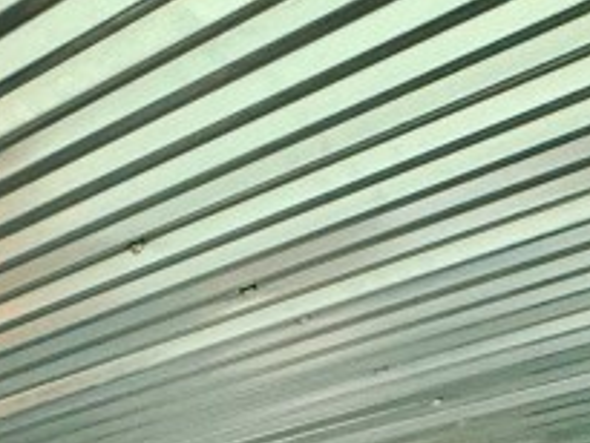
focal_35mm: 70
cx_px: -501
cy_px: 935
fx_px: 1194
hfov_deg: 19.7
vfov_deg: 15.7
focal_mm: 2.22
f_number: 2.2
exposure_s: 1/60
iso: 500
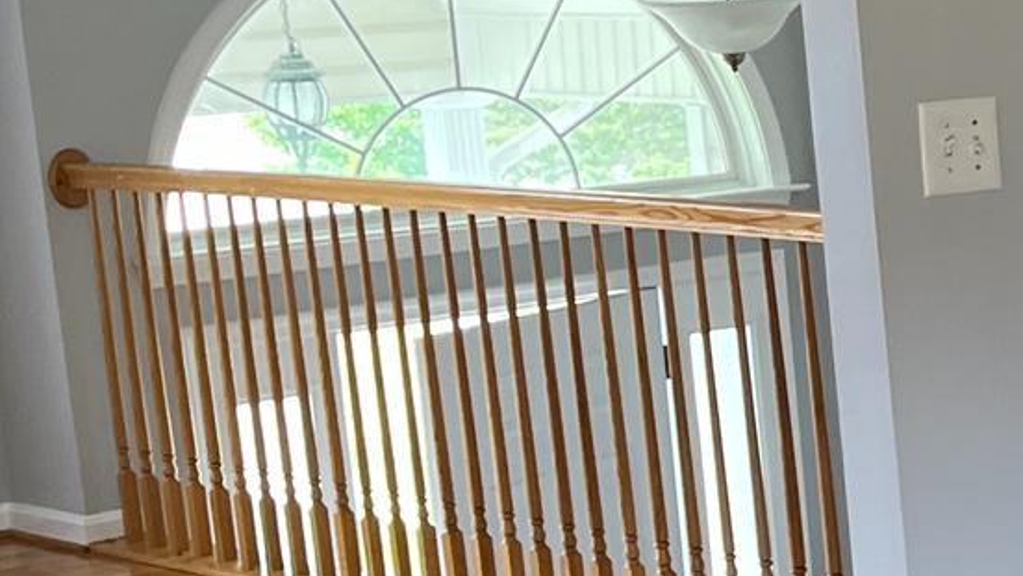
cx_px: 1838
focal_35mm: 105
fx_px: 2849
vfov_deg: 11.5
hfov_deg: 16.9
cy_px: 319
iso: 125
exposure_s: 1/121
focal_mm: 5.1
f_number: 1.6
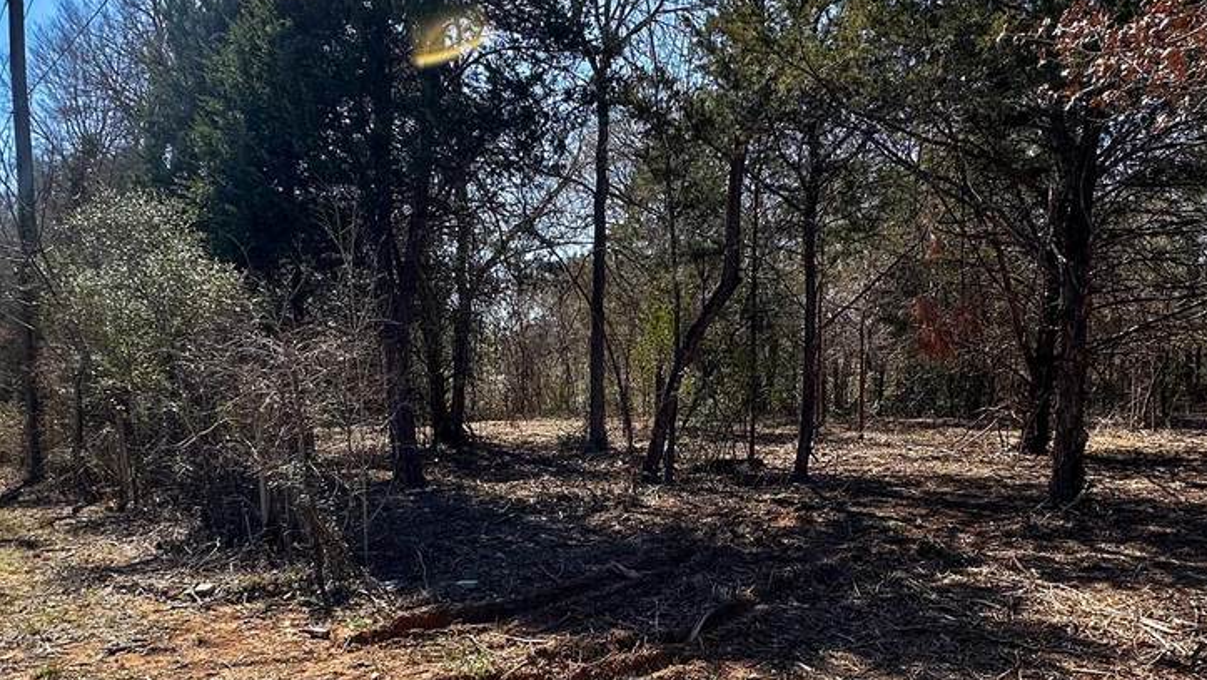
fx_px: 864
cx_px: 611
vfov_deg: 42.0
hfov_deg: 69.8
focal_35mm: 27
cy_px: 481
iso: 40
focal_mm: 2.22
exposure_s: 1/750
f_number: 2.2
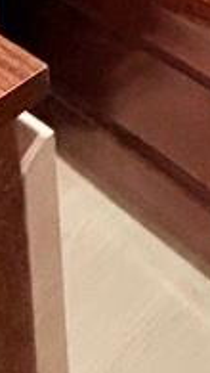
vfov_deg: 15.6
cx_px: 510
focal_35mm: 80
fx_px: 790
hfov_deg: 12.1
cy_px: -497
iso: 500
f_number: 2.2
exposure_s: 1/50
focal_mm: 2.22
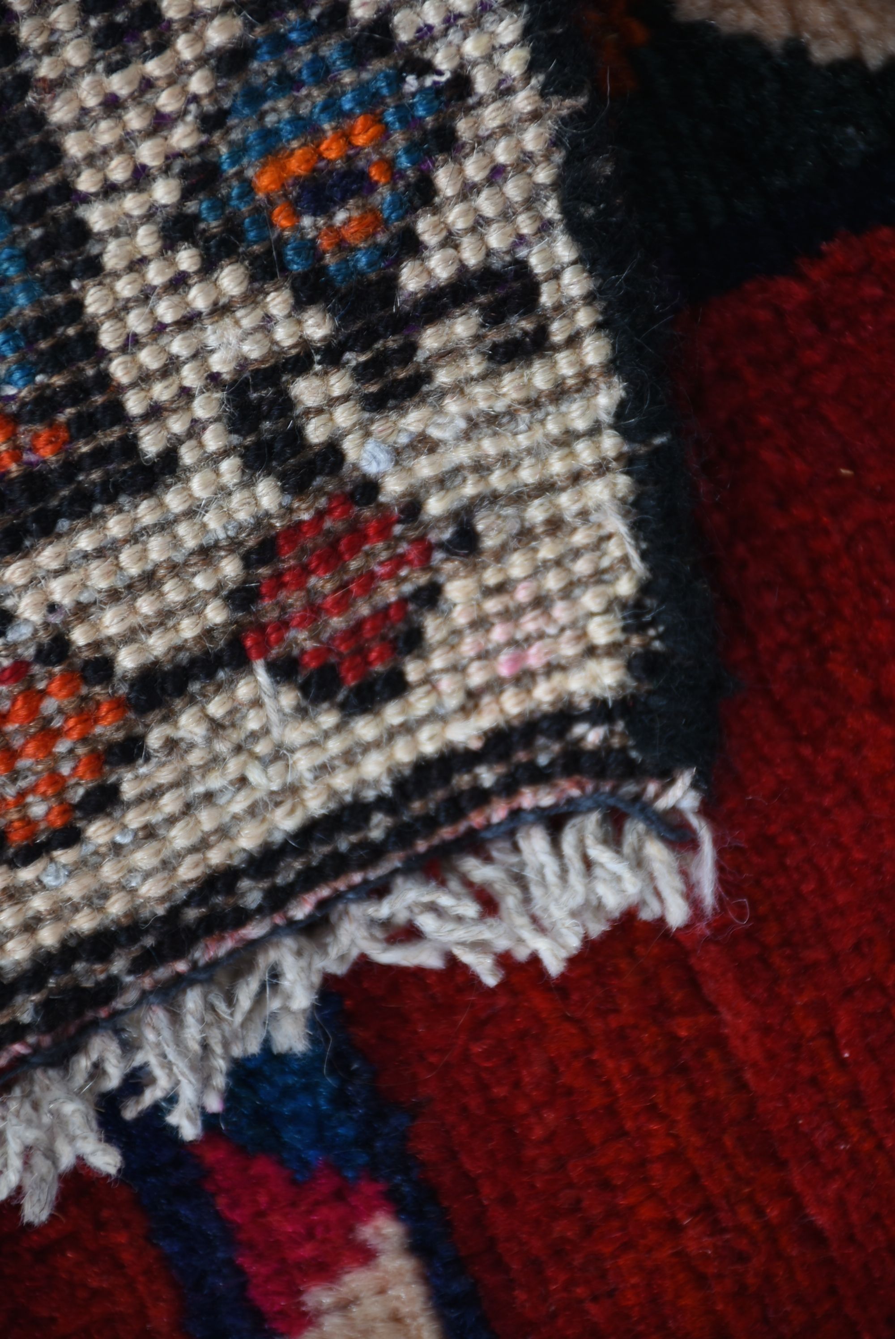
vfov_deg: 9.8
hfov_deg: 6.6
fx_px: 7816
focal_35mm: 210
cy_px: 670
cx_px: 448
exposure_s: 1/60
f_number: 6.3
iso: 100
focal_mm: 140
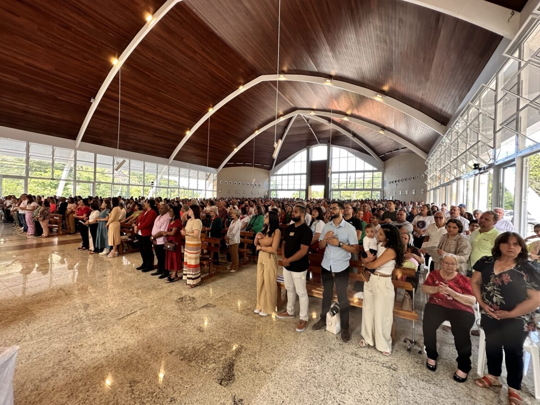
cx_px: 270
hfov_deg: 102.1
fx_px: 218
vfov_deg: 85.7
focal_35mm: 14
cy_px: 202
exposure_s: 1/99
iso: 80
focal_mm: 2.22
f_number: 2.2
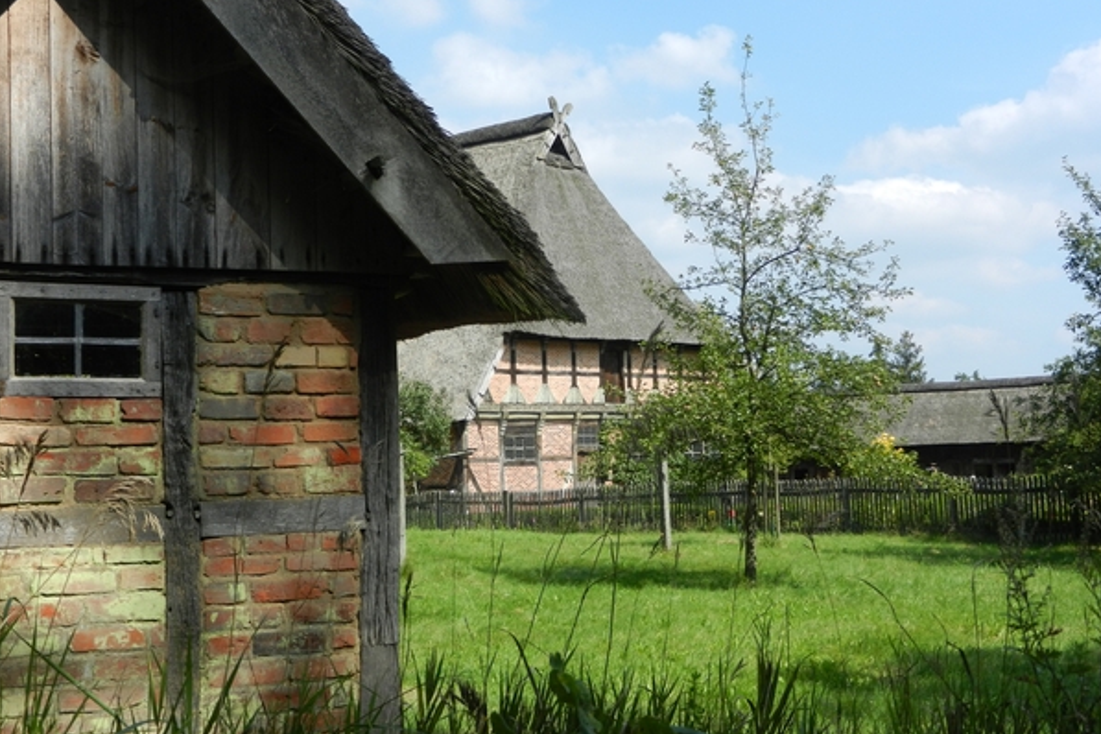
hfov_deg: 41.9
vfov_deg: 28.6
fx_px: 1437
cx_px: 550
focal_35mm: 47
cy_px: 361
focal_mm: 8.2
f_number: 4.2
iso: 160
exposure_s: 1/800
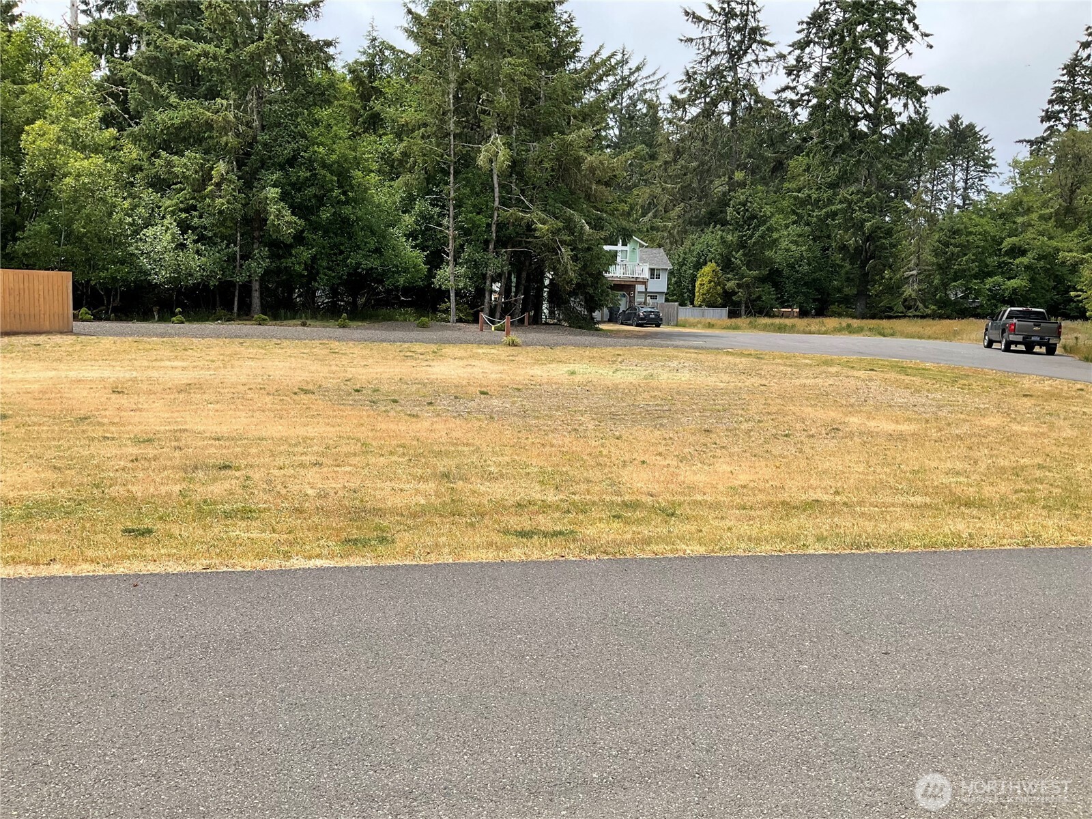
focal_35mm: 29
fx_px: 915
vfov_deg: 48.2
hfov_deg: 61.7
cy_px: 410
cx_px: 546
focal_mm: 3
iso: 25
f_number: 1.8
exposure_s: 1/1412
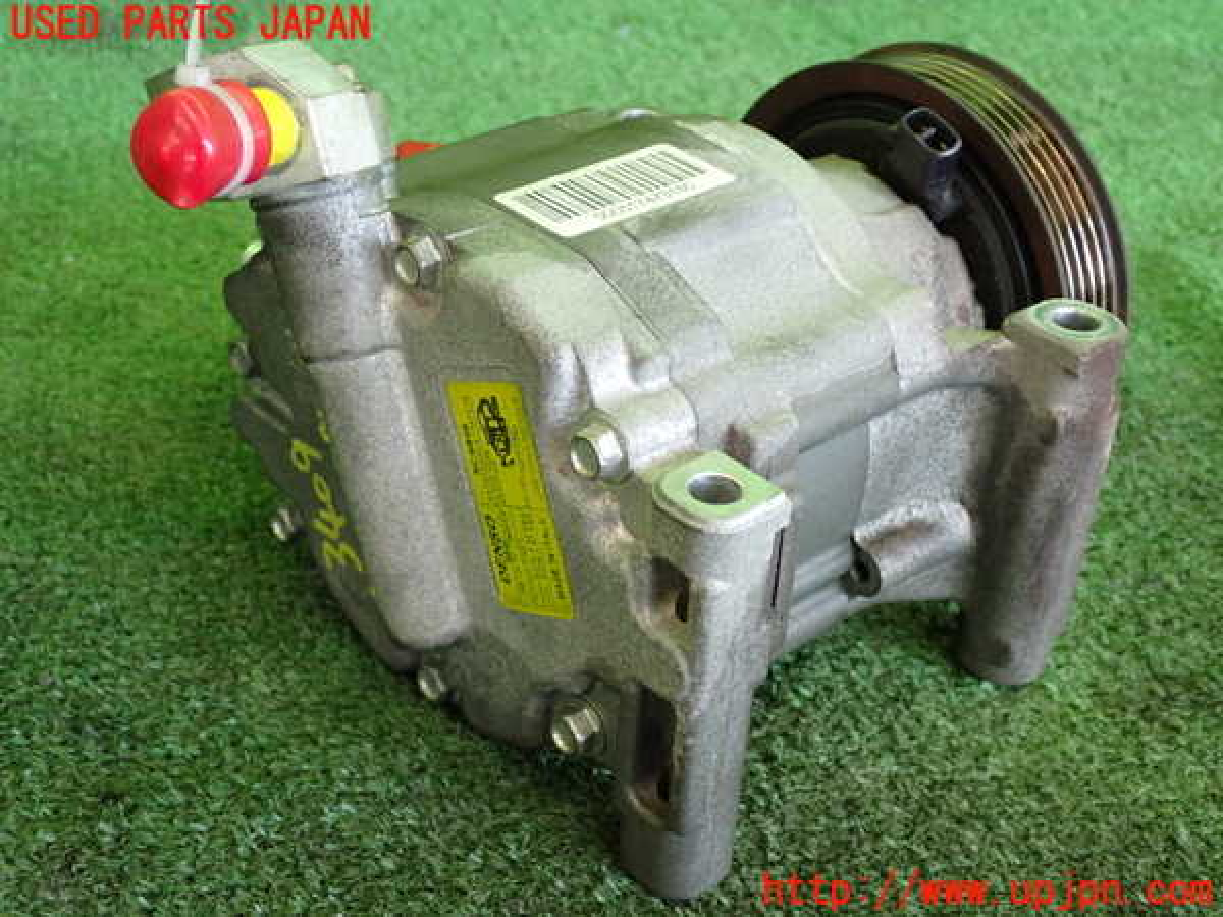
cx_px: 612
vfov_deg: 29.1
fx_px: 1767
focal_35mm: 50
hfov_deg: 38.2
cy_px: 458
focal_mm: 9.01
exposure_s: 1/125
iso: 640
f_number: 3.2
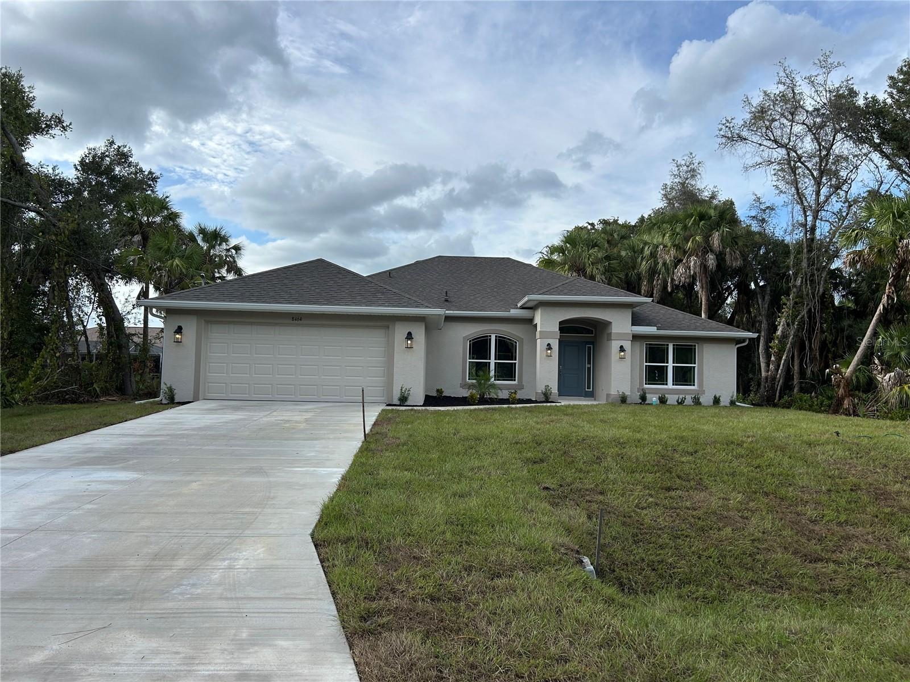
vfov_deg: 53.1
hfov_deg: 67.3
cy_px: 341
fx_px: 683
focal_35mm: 26
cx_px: 455
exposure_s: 1/3165
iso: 50
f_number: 1.5
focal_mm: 5.7
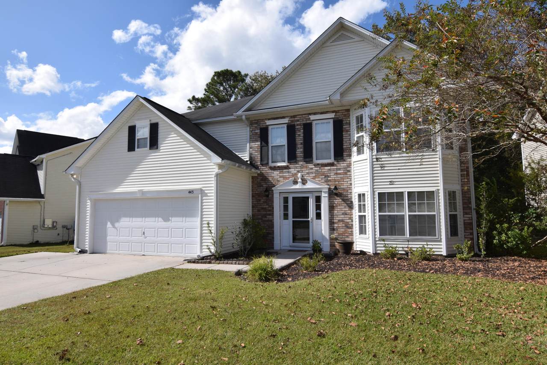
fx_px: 319
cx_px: 274
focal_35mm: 21
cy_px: 182
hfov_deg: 81.2
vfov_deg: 59.5
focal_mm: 14
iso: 100
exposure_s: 1/100
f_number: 14
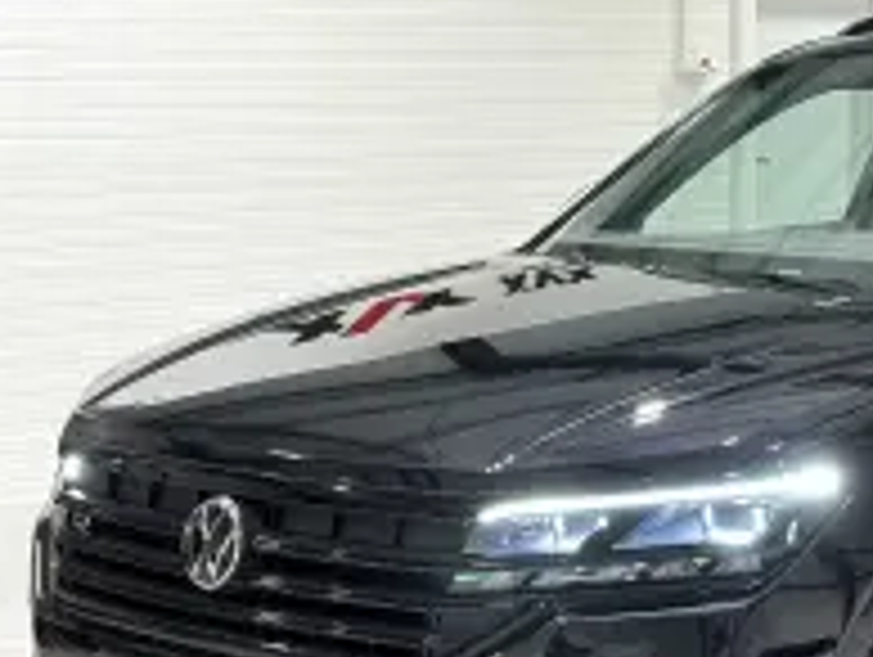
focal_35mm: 89
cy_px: 522
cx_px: 657
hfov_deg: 21.8
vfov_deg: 16.5
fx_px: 2247
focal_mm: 6.76
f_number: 1.78
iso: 100
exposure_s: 1/50
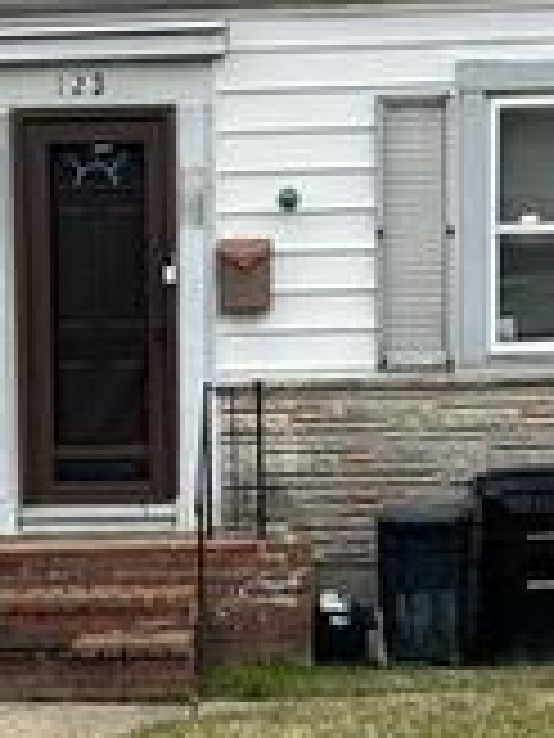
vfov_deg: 18.1
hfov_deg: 13.9
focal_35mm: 106
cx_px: 176
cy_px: 727
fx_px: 2262
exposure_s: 1/226
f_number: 1.5
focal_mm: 5.7
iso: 40
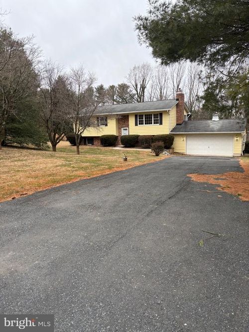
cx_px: 124
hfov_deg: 53.0
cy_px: 166
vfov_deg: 67.3
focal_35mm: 26
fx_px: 249
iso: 50
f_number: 1.6
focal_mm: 5.96
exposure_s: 1/489
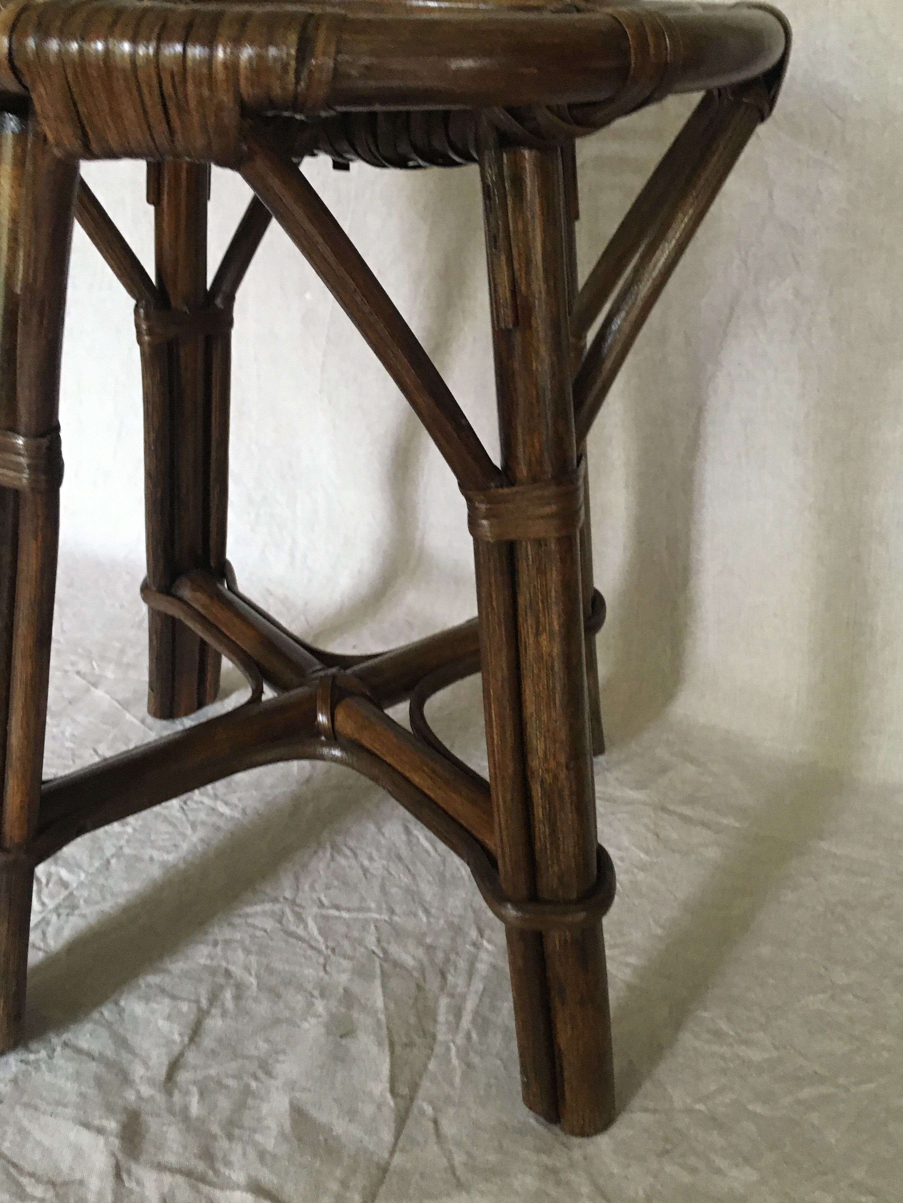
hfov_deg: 44.1
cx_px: 480
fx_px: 1113
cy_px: 562
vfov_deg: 56.8
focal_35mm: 32
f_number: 2.2
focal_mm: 4.15
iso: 200
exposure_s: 1/17
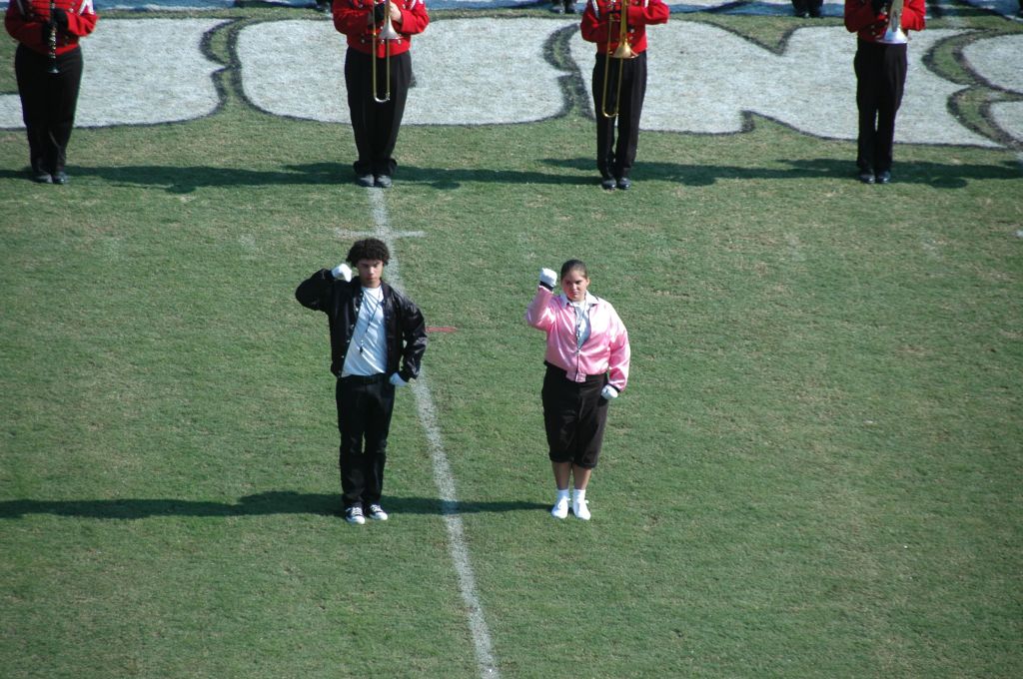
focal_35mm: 300
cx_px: 512
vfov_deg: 4.6
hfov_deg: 6.9
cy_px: 340
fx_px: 8514
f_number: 5.6
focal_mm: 200
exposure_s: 1/500
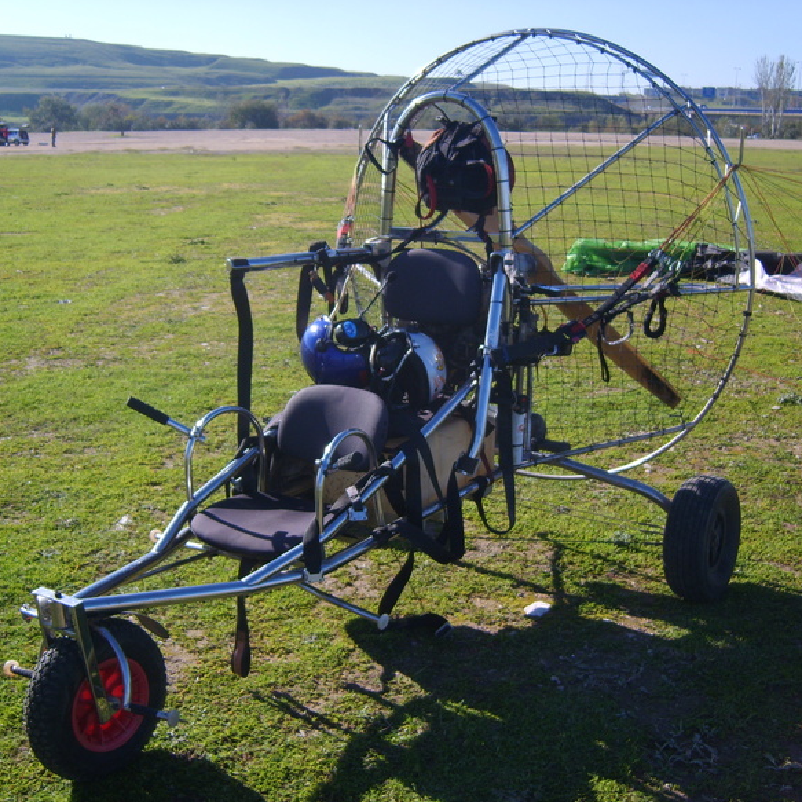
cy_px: 402
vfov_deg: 40.0
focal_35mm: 42
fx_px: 1101
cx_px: 404
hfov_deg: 40.0
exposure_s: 1/1000
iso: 50
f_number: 2.8
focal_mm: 7.4
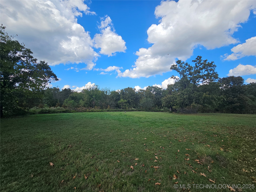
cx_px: 128
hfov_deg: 106.2
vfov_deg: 89.9
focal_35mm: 13
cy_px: 96
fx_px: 96
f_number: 2.2
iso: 50
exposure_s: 1/1814
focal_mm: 2.2
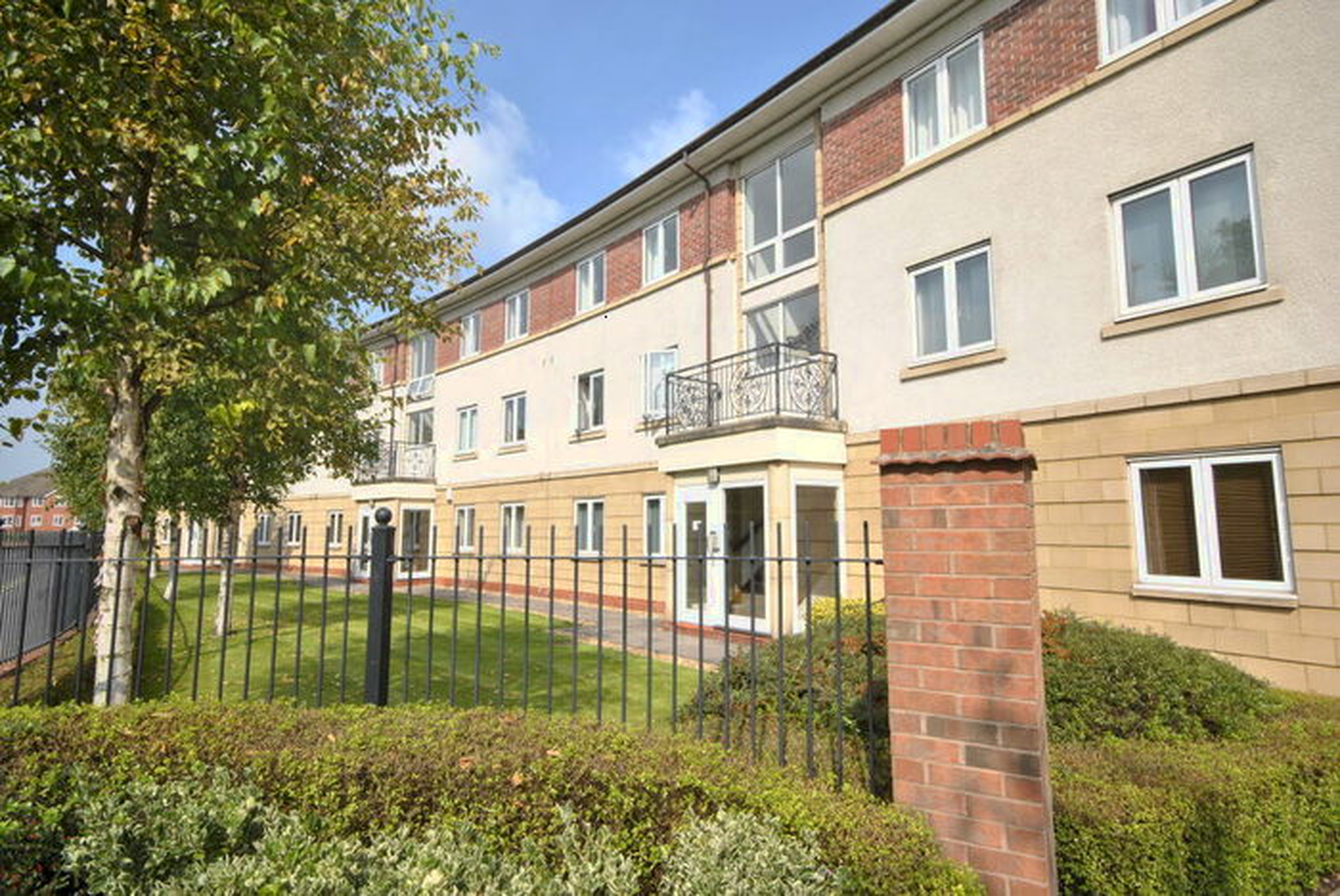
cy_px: 448
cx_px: 670
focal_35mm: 20
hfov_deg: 85.4
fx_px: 726
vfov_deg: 63.3
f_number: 10
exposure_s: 1/400
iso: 400
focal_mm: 13
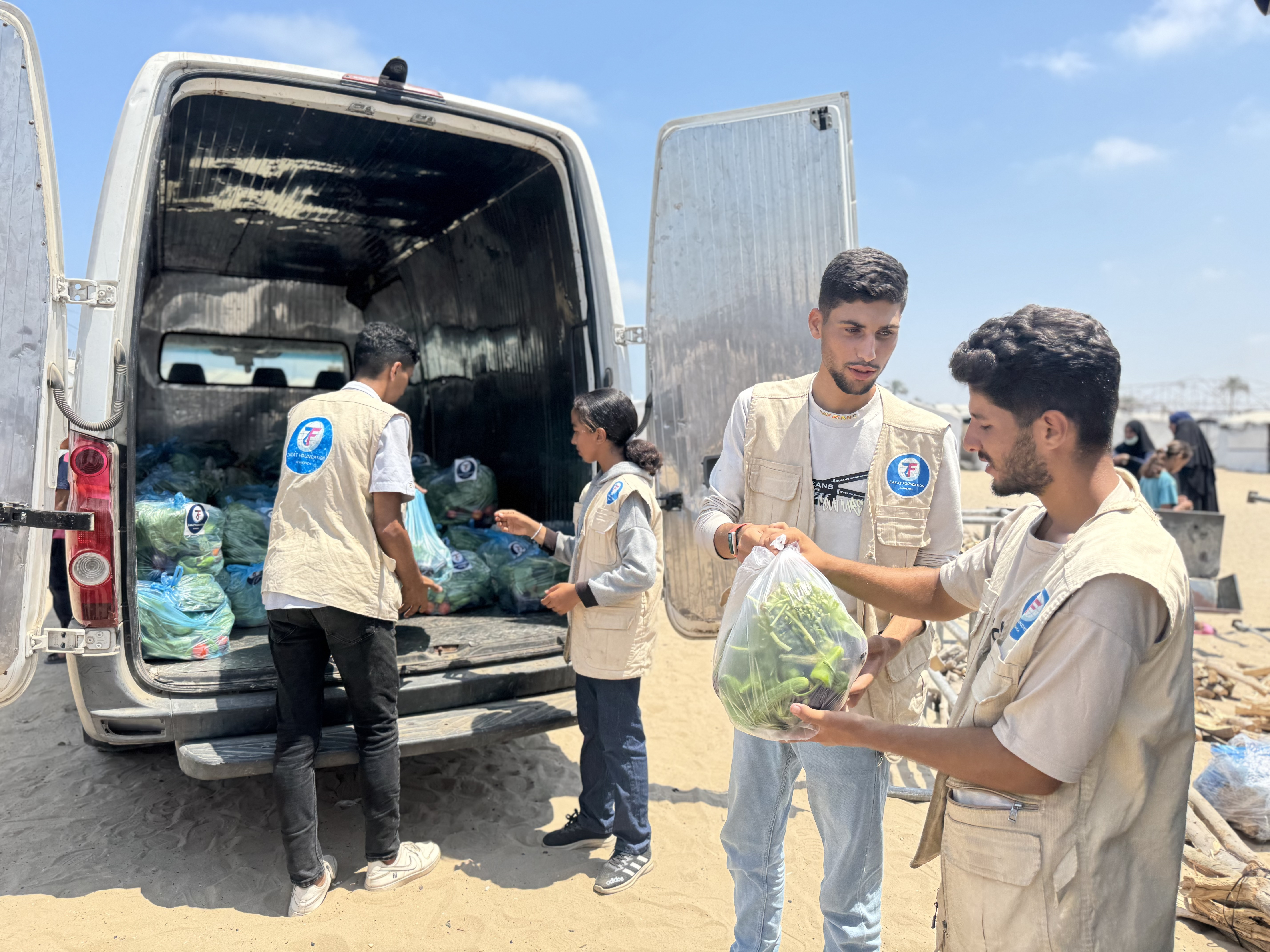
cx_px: 635
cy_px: 476
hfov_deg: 71.6
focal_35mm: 24
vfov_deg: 56.8
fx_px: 881
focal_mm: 6.76
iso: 80
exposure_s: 1/3247
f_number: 1.78
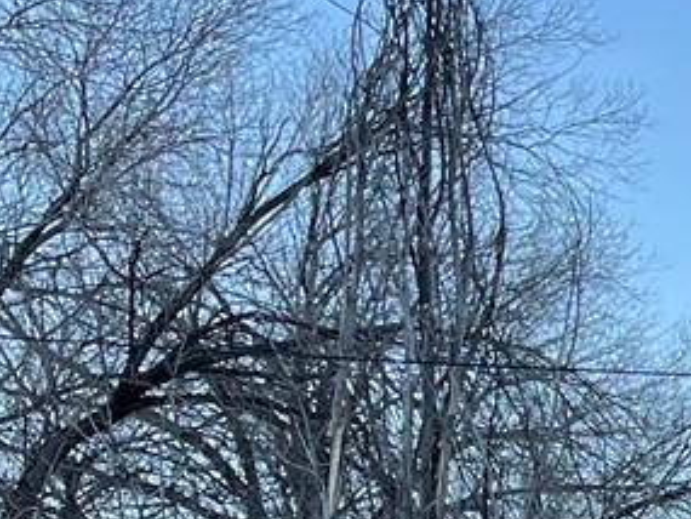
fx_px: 2916
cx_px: 1649
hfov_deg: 11.3
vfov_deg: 9.7
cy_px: 902
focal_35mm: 146
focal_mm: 5.1
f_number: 1.6
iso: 50
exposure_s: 1/445
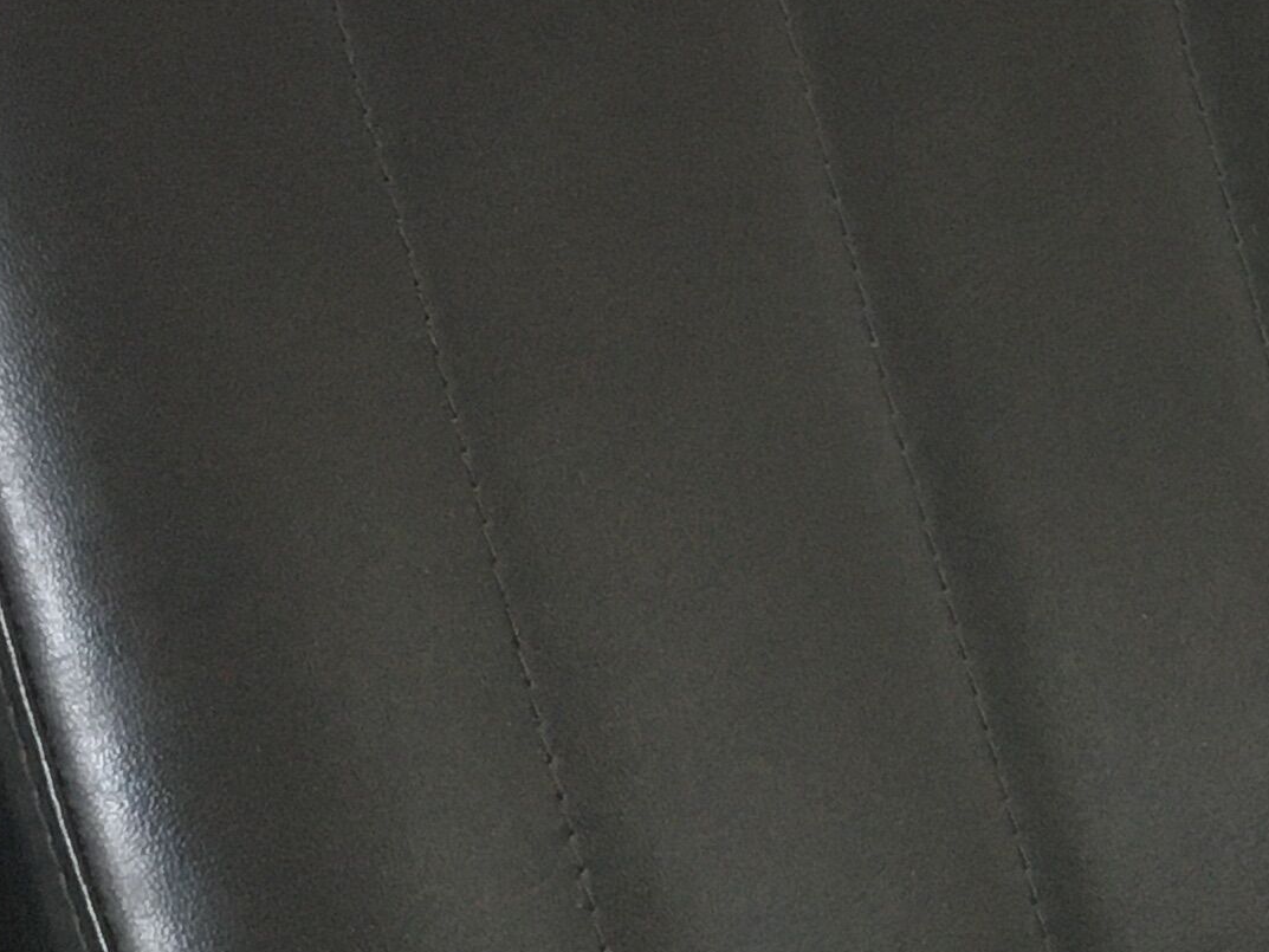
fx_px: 3996
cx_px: 1429
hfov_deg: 17.4
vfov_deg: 13.4
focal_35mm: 109
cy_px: 960
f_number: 2.2
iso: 200
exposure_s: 1/33
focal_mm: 4.15
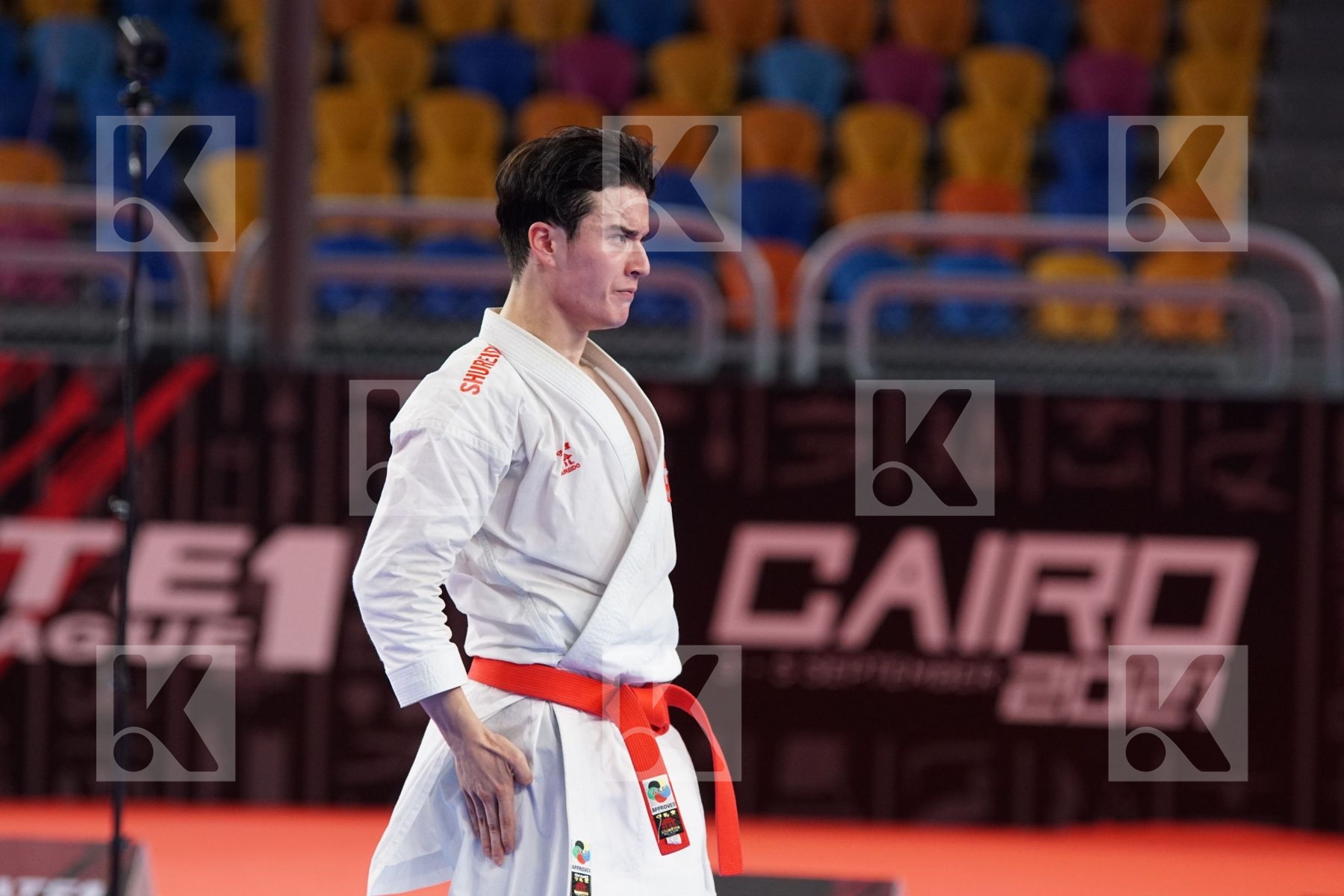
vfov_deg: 5.7
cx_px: 672
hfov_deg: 8.6
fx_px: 8959
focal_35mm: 240
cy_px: 448
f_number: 3.2
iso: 1000
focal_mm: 160
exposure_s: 1/400
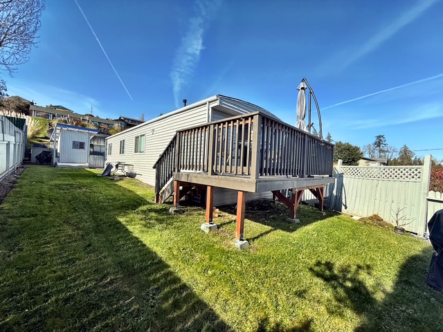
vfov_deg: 85.7
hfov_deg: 102.1
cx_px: 222
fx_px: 179
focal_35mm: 14
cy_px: 166
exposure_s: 1/1312
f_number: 2.2
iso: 50
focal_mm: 2.22
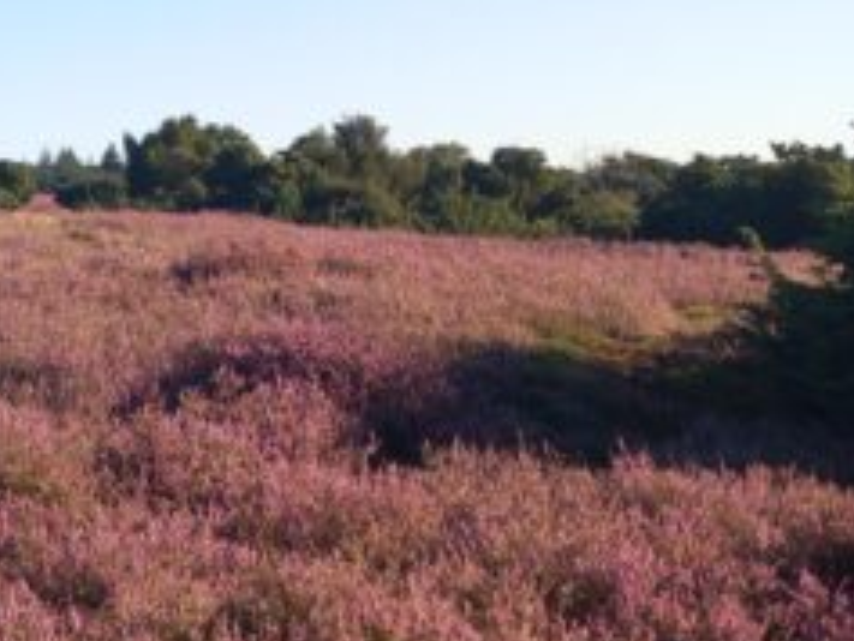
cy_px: 335
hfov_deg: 23.4
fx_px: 1802
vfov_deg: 20.2
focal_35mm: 73
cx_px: -270
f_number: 1.8
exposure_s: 1/280
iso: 20
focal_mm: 4
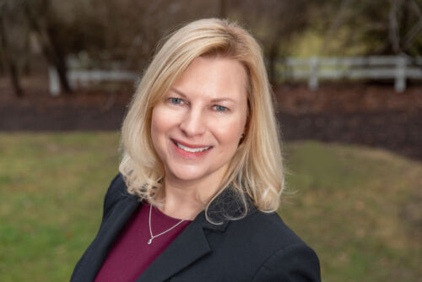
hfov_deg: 22.6
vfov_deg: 15.2
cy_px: 141
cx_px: 211
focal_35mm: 90
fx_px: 1056
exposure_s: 1/100
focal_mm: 90
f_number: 5.6
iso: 320
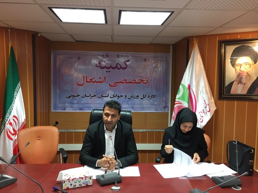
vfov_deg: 48.2
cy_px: 96
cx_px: 129
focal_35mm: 29
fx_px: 216
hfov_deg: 61.7
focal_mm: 4.15
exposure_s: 1/33
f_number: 2.2
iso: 80
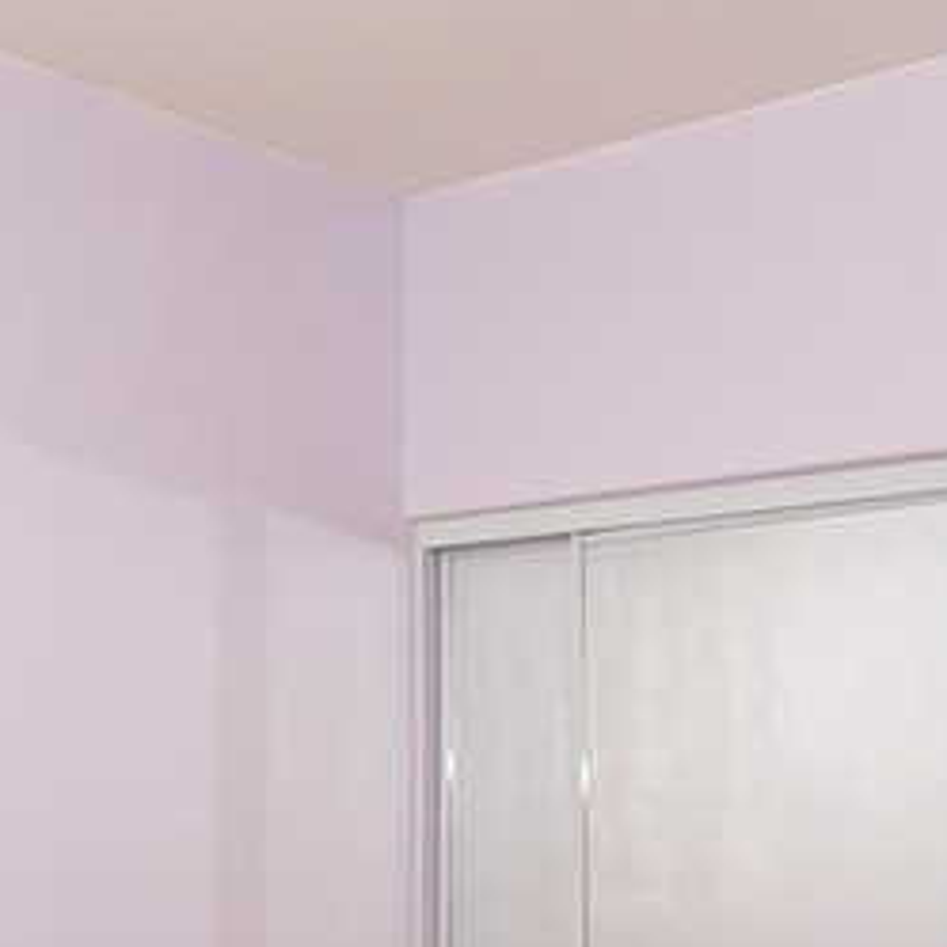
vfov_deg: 26.6
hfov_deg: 27.0
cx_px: 266
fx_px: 1950
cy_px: 801
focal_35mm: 63
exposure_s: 1/100
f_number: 3.5
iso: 200
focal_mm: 12
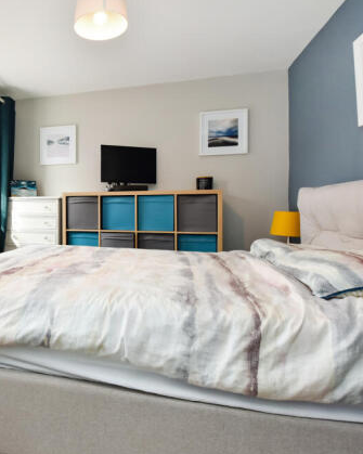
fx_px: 296
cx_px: 59
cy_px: 234
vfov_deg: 75.0
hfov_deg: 57.1
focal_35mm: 22
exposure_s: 1/200
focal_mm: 10
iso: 450
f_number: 5
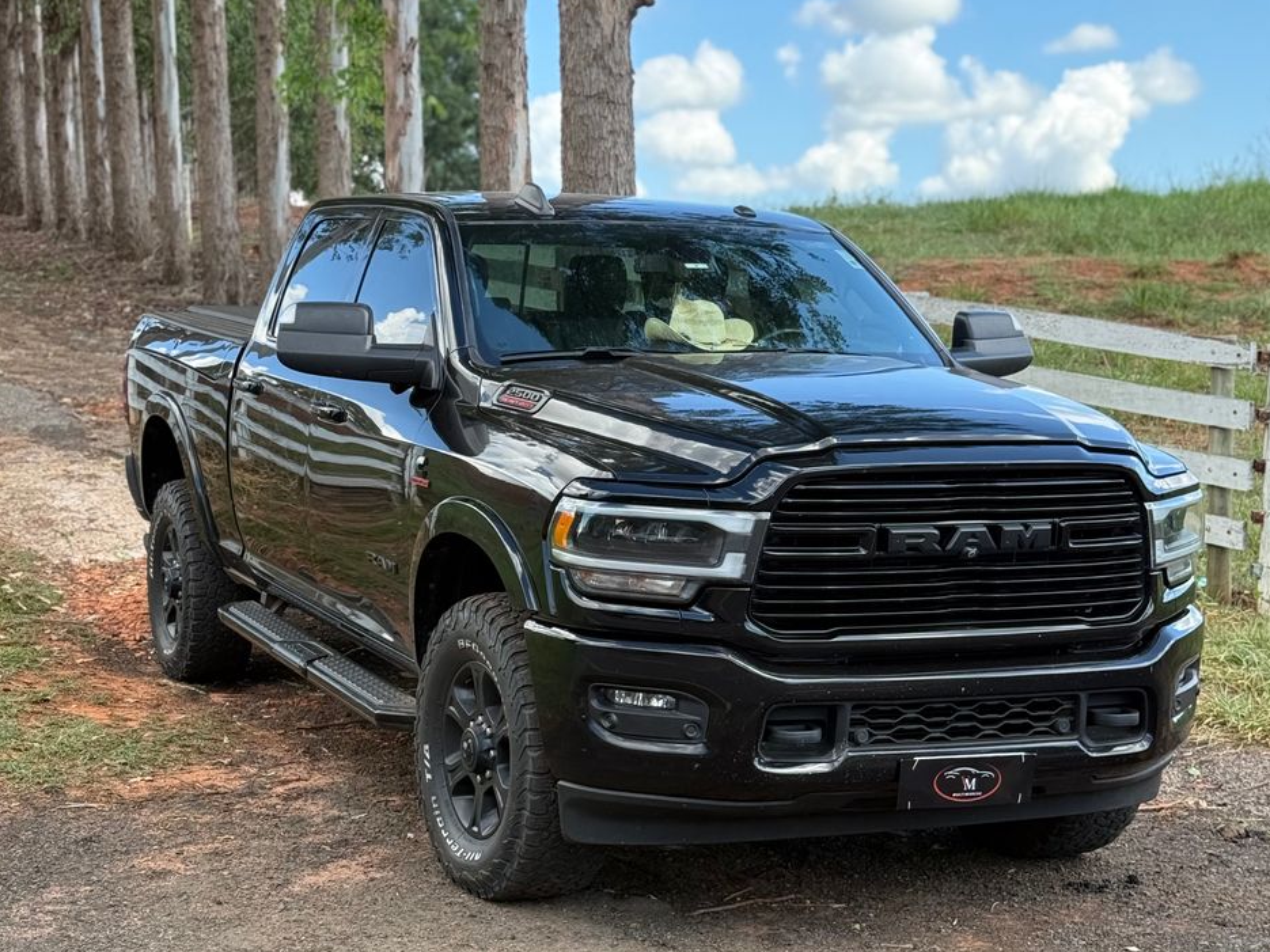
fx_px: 1797
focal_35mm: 49
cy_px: 478
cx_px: 640
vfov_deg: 29.7
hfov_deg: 38.9
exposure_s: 1/601
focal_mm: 6.76
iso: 100
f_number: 1.78
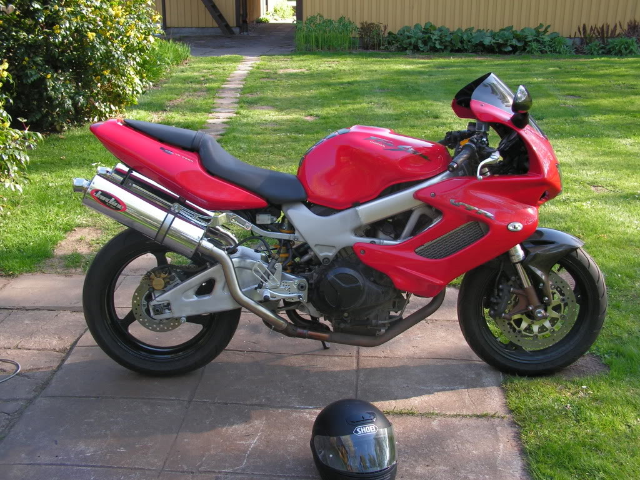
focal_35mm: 45
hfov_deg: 42.1
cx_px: 320
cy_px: 240
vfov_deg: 32.2
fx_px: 832
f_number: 3.2
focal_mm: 7.6
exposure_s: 1/100
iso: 64
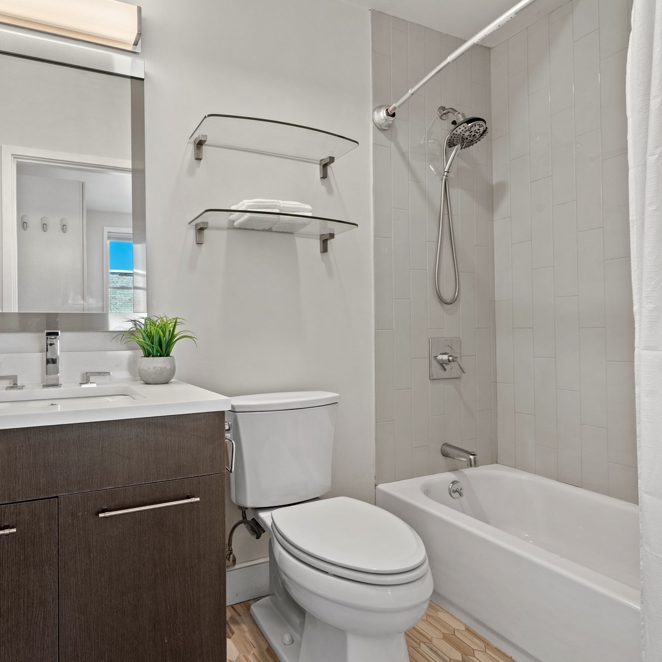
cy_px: 333
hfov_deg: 68.7
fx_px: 476
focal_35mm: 22
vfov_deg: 69.6
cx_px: 256
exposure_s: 1.3
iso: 200
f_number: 9
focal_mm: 17
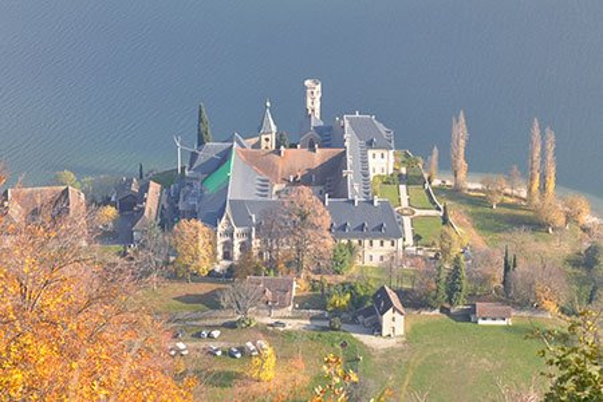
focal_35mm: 78
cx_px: 302
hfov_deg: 26.0
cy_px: 201
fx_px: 1306
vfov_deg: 17.5
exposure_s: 1/100
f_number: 10
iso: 200
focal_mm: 52
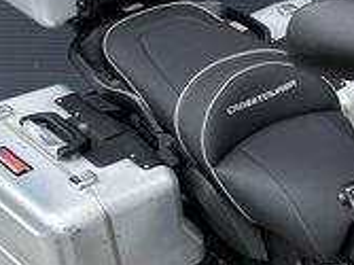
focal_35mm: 92
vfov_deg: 15.1
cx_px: 524
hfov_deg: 18.9
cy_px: 373
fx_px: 940
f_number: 1.78
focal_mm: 6.86
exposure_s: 1/729
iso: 80
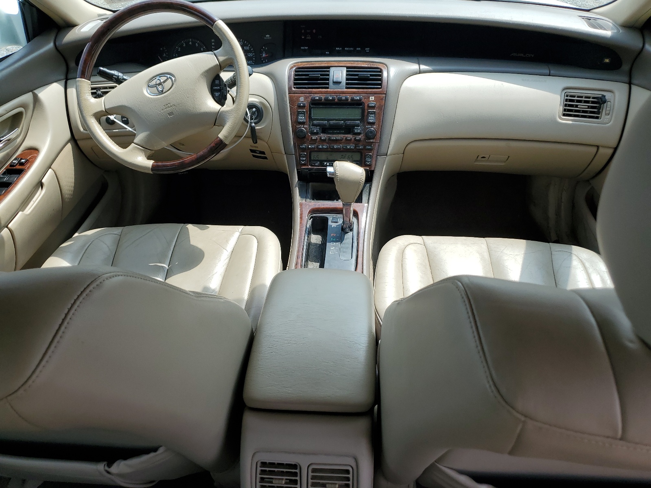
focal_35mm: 26
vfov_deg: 53.1
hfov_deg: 67.3
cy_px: 244
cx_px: 326
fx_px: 489
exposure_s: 1/1111
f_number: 1.5
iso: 50
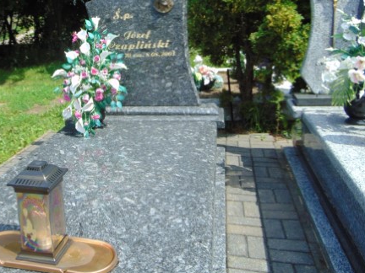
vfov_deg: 38.5
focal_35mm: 37
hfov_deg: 48.9
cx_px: 111
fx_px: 390
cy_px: 107
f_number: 3
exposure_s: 1/800
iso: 80
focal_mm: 4.5
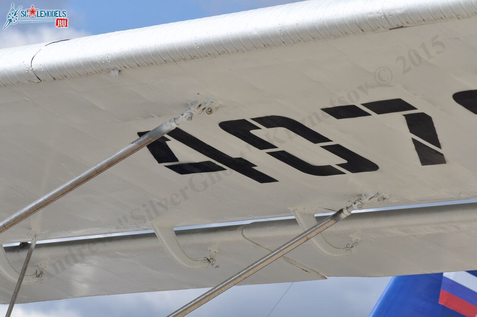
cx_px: 238
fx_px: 2680
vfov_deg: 6.8
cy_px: 158
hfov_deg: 10.2
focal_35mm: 202
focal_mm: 135
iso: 200
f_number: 8
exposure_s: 1/640
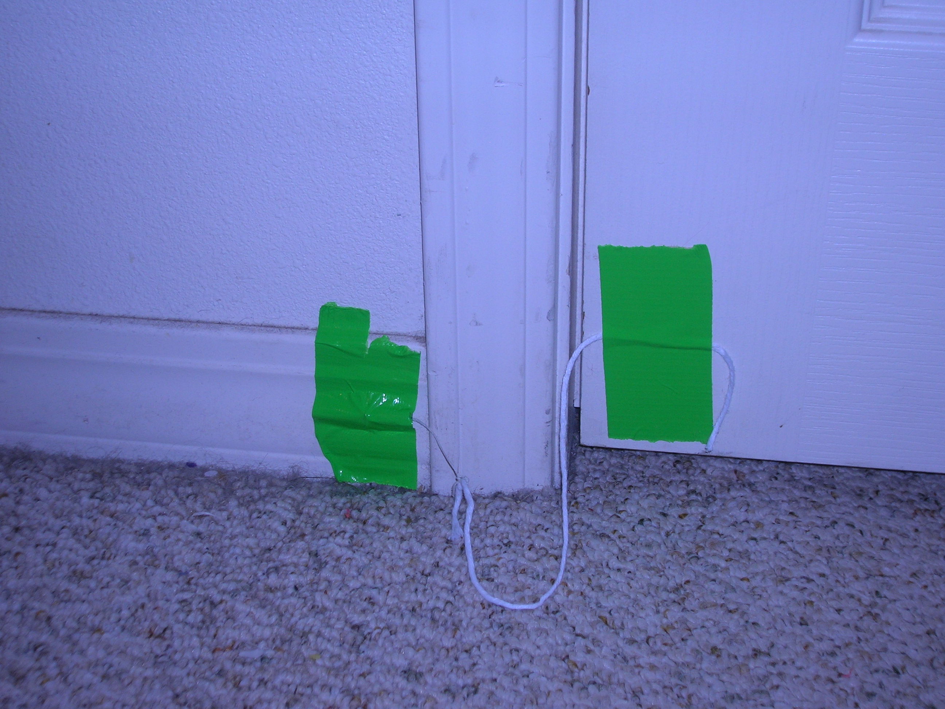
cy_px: 354
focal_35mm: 58
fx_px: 1583
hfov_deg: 33.2
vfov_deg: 25.2
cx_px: 472
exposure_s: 1/60.1
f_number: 3.5
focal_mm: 9.7
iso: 50
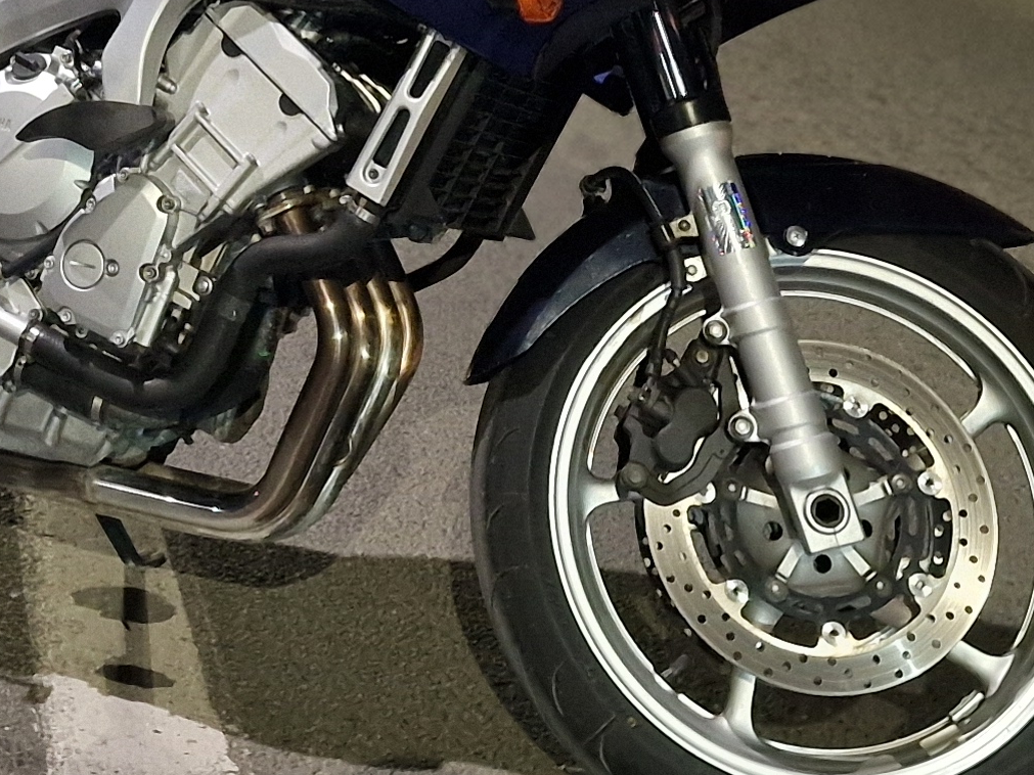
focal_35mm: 91
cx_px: 52
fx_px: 2718
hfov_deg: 21.0
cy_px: -250
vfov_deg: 15.4
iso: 500
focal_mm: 6.4
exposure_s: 1/17
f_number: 1.8
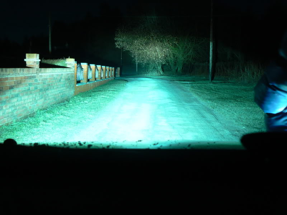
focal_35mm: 36
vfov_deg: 39.7
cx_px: 144
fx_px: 298
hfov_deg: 51.4
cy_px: 108
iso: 100
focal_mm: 6
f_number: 2.8
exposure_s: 4
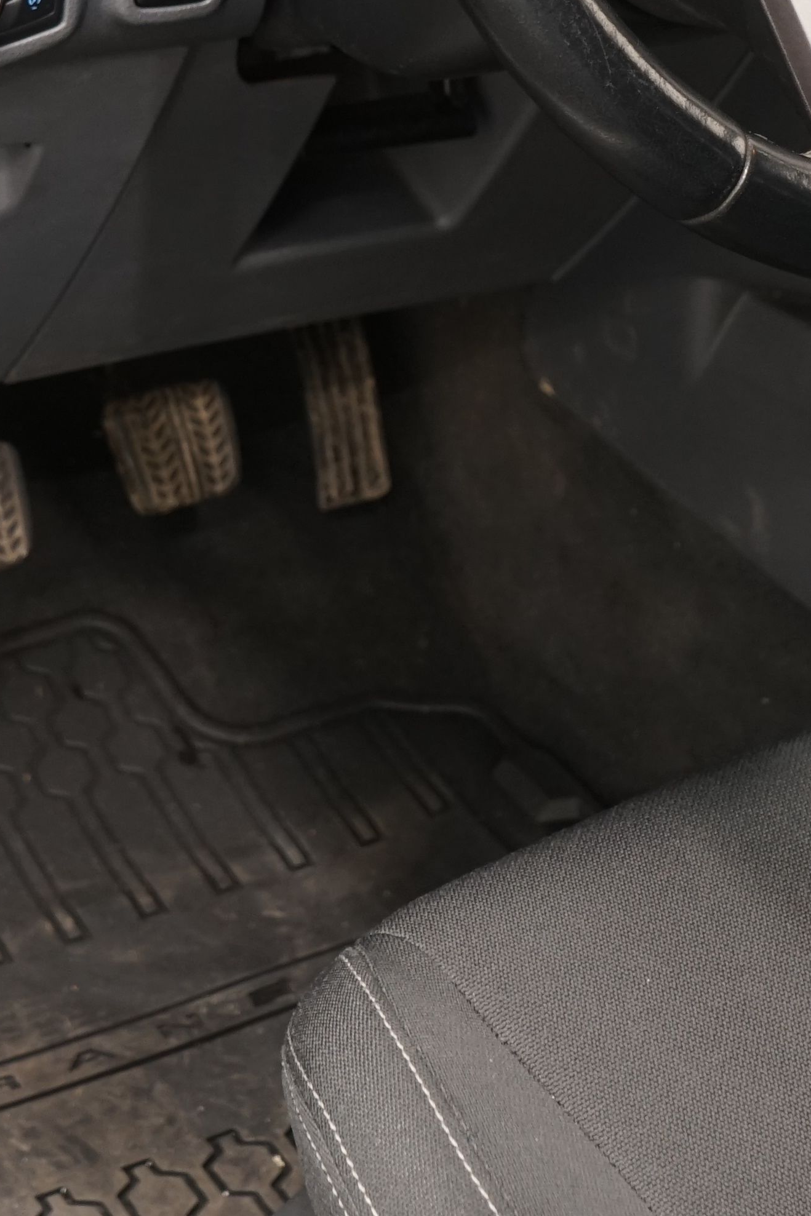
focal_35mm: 88
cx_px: 460
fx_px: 2973
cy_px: 115
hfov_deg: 15.5
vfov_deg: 22.5
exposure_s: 1/8
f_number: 5
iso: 800
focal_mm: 29
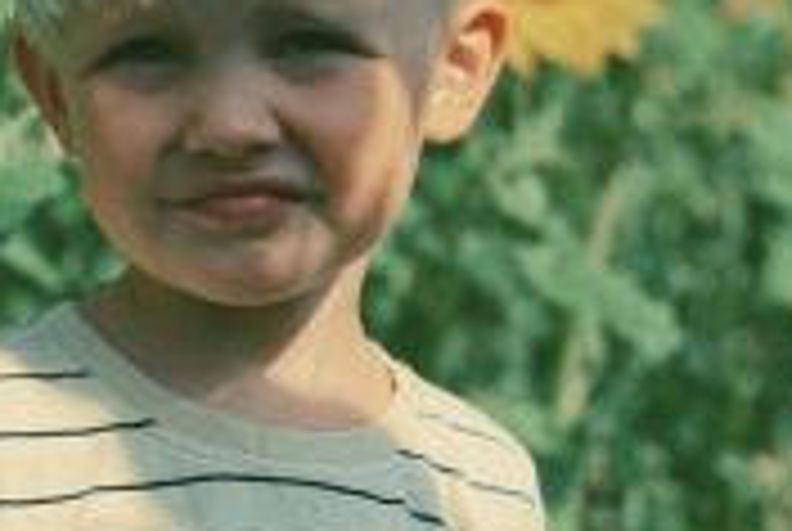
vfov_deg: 9.9
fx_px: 3041
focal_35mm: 138
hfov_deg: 14.8
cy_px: 92
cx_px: 320
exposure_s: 1/1916
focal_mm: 6
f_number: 2
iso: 32
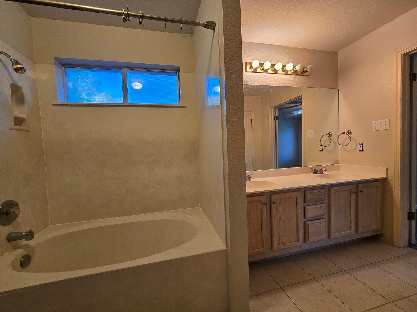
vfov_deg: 89.9
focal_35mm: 13
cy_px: 156
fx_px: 157
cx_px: 208
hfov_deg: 106.2
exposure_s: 1/60
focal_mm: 2.2
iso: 160
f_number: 2.2
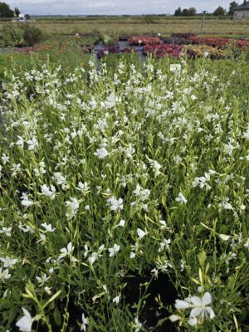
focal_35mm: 23
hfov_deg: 58.9
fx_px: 221
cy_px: 166
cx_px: 124
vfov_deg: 73.9
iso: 12
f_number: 1.7
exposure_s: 1/526
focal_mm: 6.3
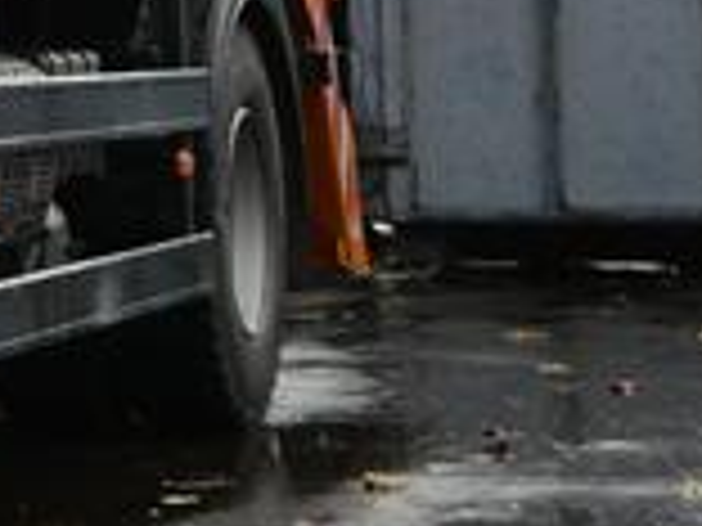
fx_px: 3630
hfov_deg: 10.2
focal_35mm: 179
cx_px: -706
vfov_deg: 8.2
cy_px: -198
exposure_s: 1/80
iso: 80
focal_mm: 6.3
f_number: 3.7
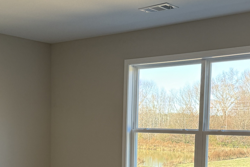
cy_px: 151
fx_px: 437
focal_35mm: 63
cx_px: 111
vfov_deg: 21.1
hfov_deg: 31.9
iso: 100
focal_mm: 6.76
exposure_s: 1/120
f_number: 1.78
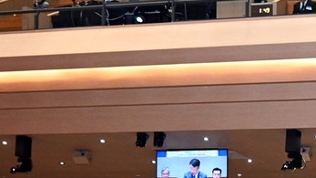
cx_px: 372
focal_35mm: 116
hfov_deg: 17.6
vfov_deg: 9.9
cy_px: 310
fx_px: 972
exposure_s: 1/60
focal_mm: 20
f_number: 4
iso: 1400
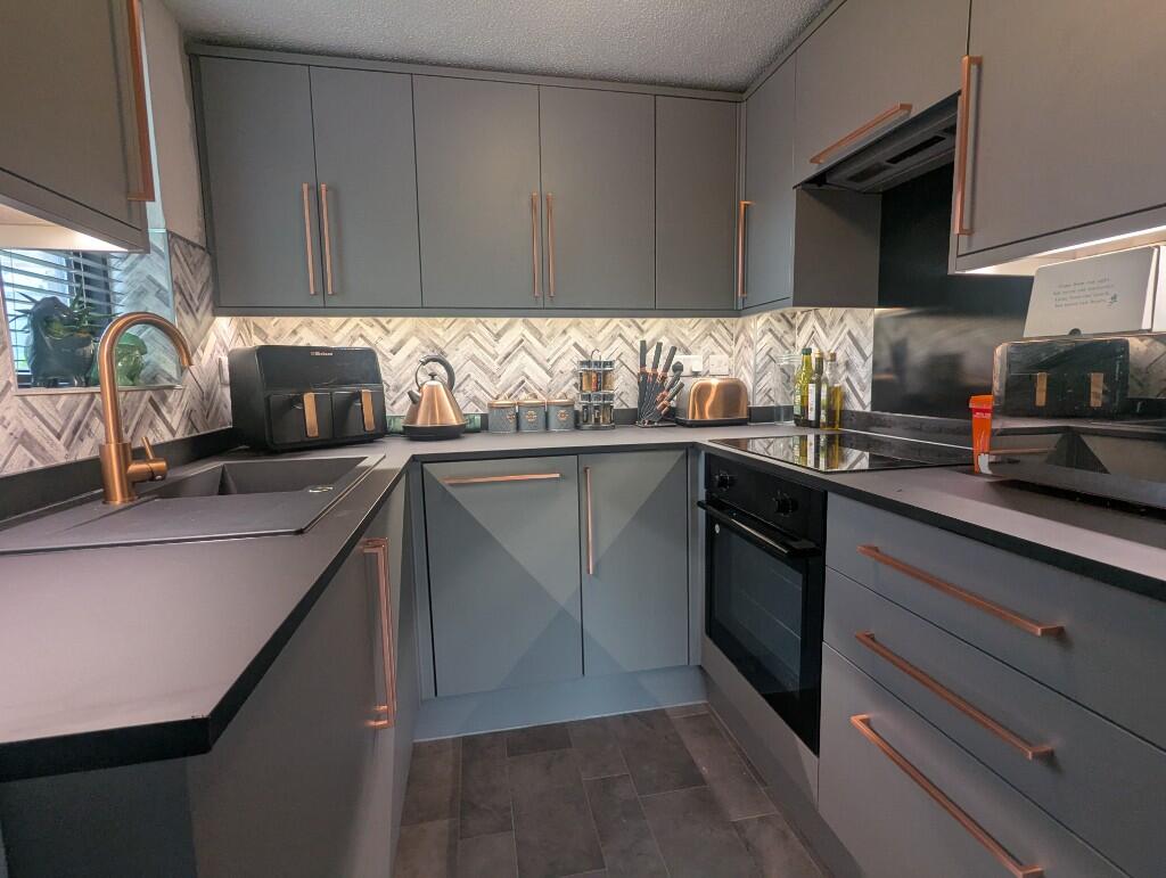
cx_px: 583
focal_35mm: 16
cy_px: 439
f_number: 2.2
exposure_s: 1/42.4
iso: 124
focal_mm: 2.35
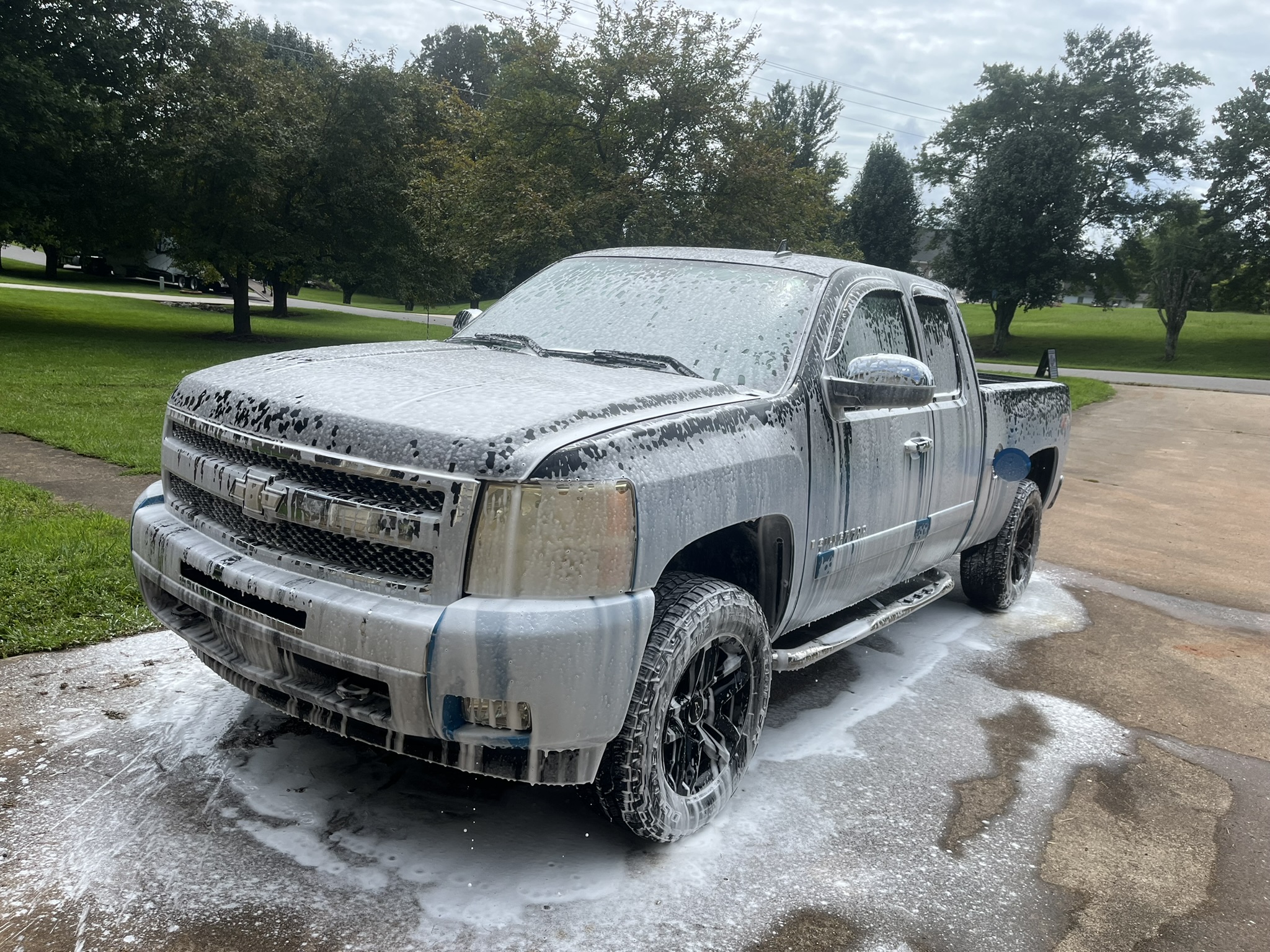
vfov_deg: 53.1
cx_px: 635
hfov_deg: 67.3
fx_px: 954
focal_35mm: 26
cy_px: 476
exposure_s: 1/3215
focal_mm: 5.1
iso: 50
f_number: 1.6
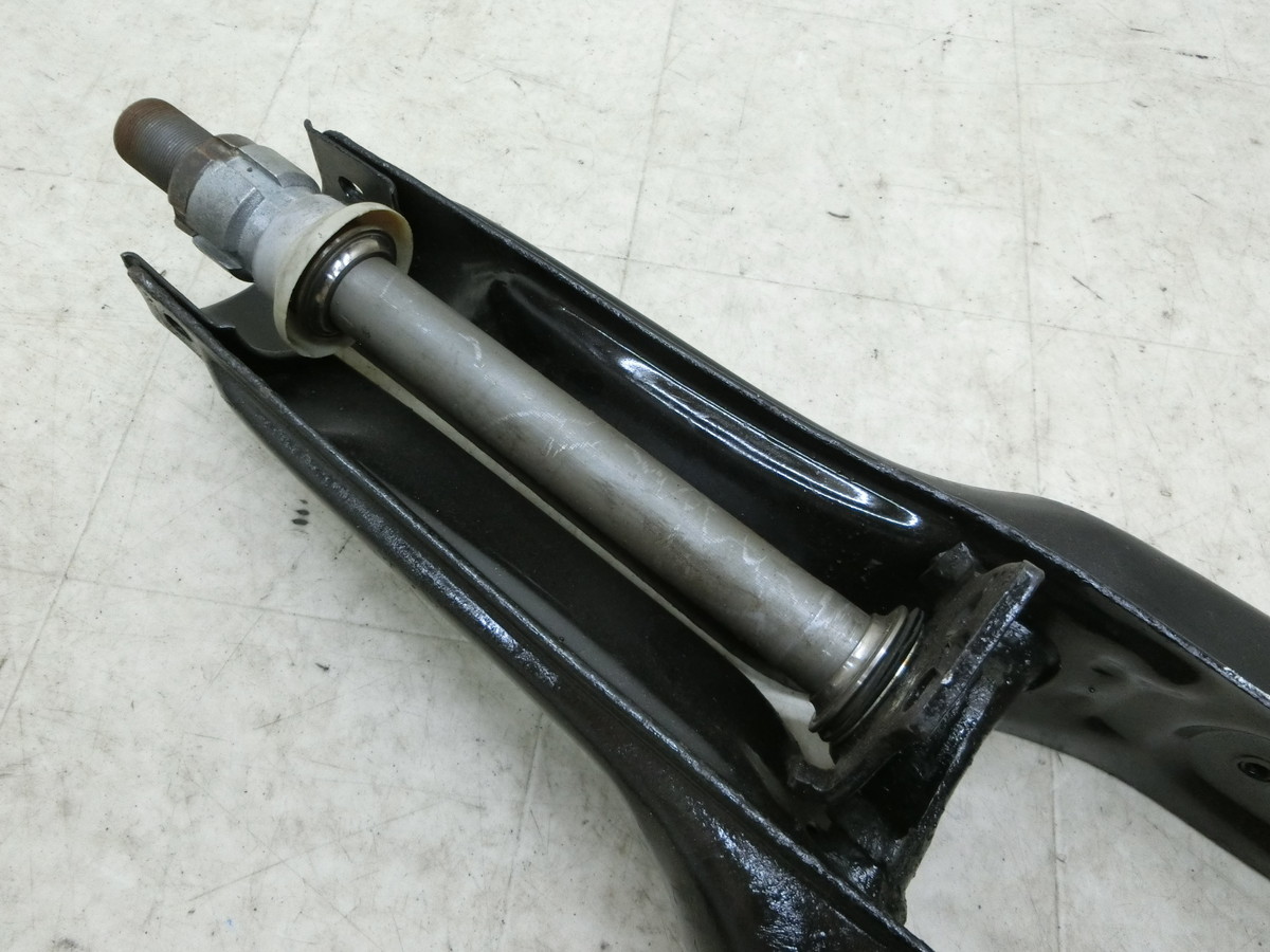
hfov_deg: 69.4
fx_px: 917
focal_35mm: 25
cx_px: 635
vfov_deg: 54.9
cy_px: 476
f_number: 3.5
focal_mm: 4.5
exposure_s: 1/60
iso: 400
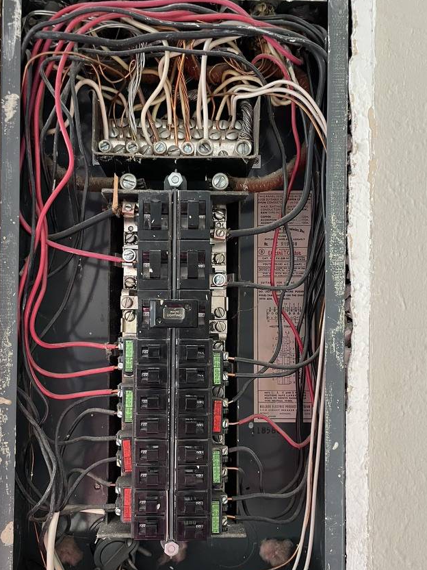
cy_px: 313
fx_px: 526
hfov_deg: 44.1
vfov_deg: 56.7
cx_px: 194
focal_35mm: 32
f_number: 1.6
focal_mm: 4.2
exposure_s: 1/60
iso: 250
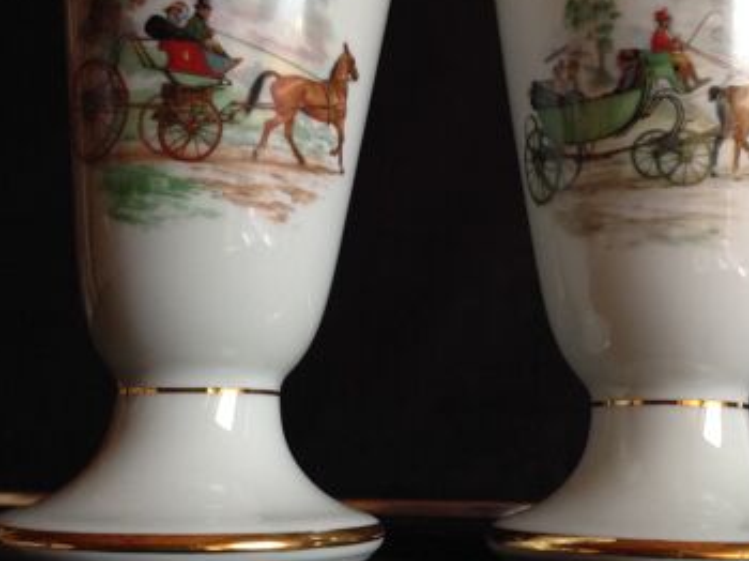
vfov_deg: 30.1
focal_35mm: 48
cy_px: 198
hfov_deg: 39.6
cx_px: 428
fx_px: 1038
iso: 200
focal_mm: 4.28
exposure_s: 1/15
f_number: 2.4
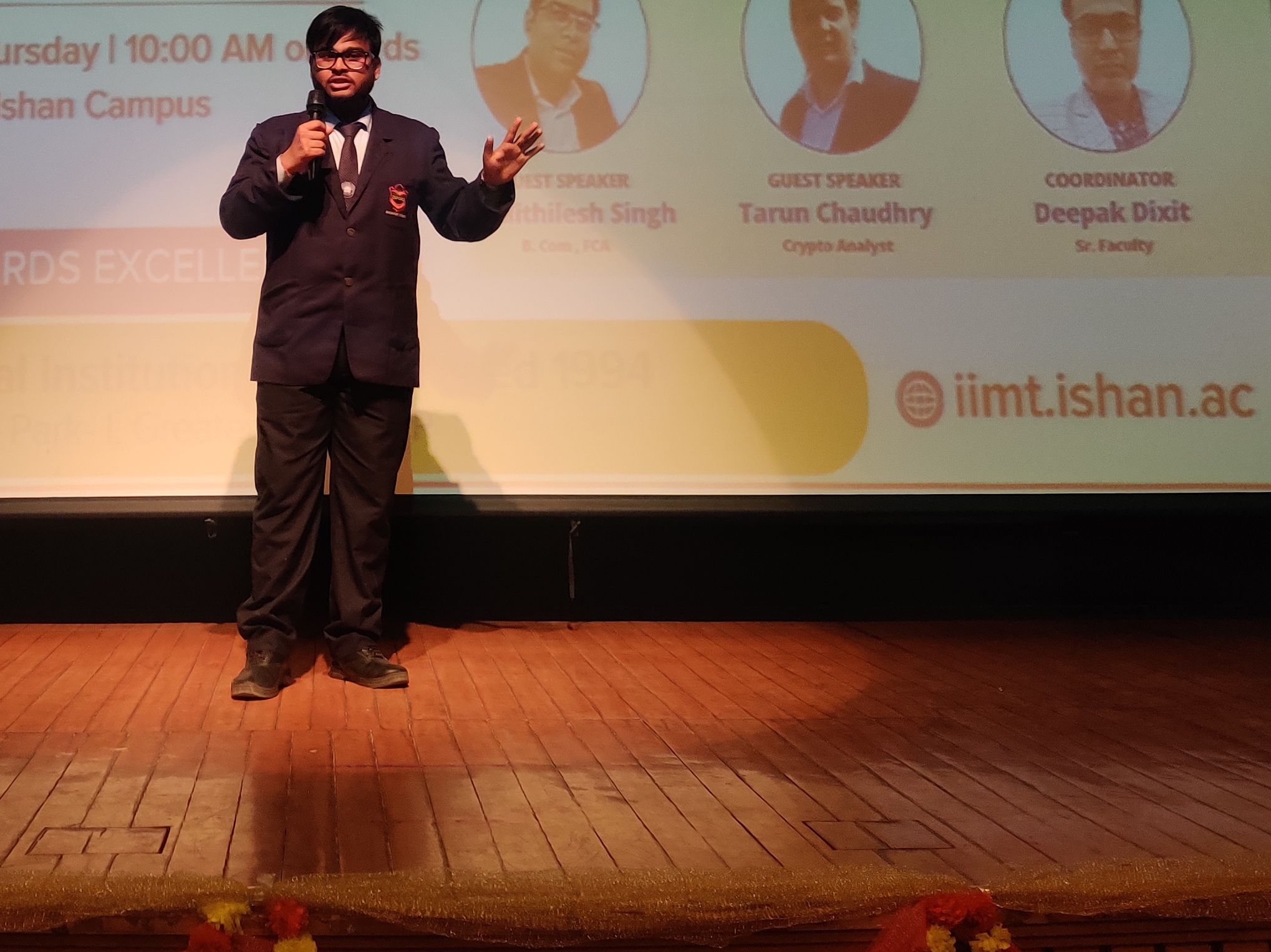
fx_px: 1946
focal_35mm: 53
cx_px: 325
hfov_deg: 35.4
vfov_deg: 26.7
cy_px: 115
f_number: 1.75
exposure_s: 1/50
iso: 640
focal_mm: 4.75
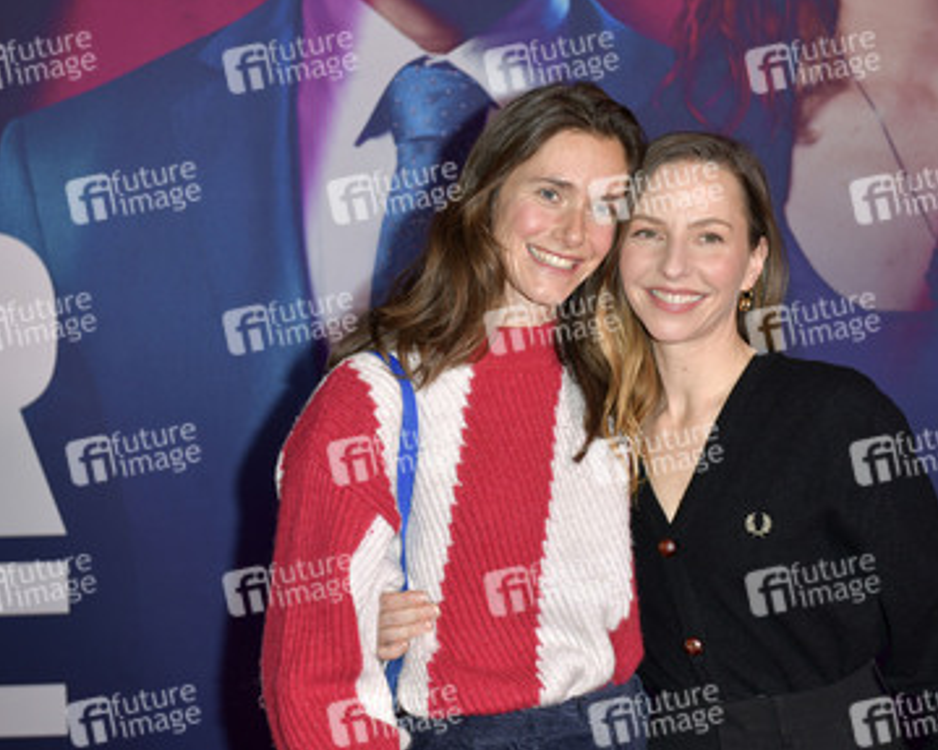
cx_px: 587
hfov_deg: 26.0
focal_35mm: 73
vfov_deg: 21.0
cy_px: 389
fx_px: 2026
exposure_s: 1/200
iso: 800
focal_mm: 62
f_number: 5.6
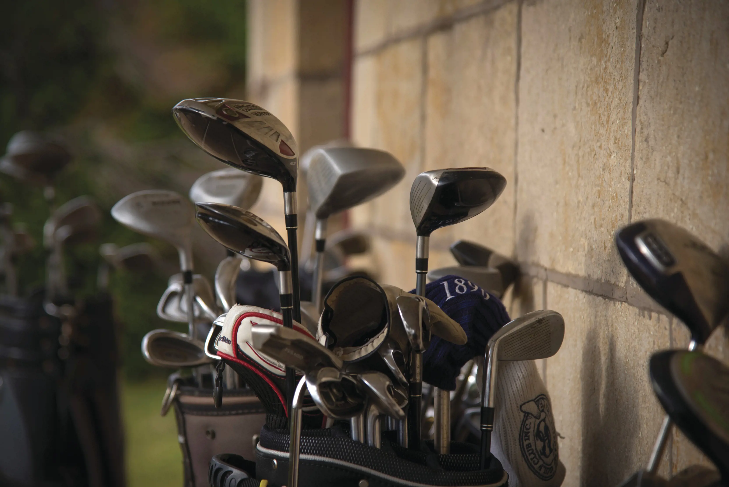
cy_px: 244
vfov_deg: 11.4
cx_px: 364
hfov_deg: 17.1
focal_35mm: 120
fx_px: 2431
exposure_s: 1/100
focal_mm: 120
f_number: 4.5
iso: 200
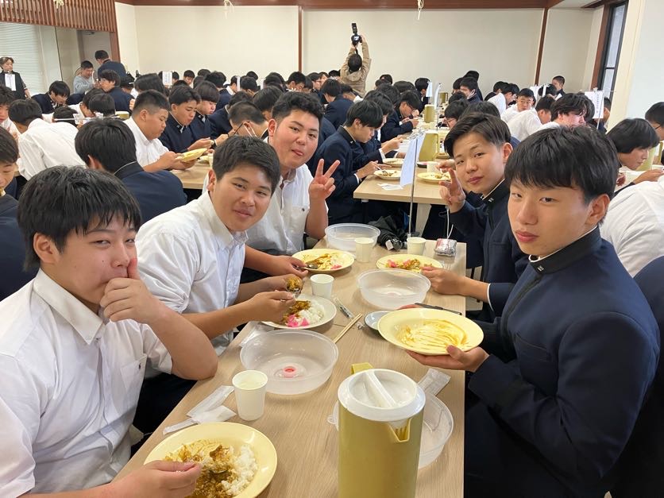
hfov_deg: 63.4
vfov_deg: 49.7
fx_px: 537
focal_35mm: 28
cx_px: 332
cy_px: 249
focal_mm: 3.99
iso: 125
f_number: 1.8
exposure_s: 1/60
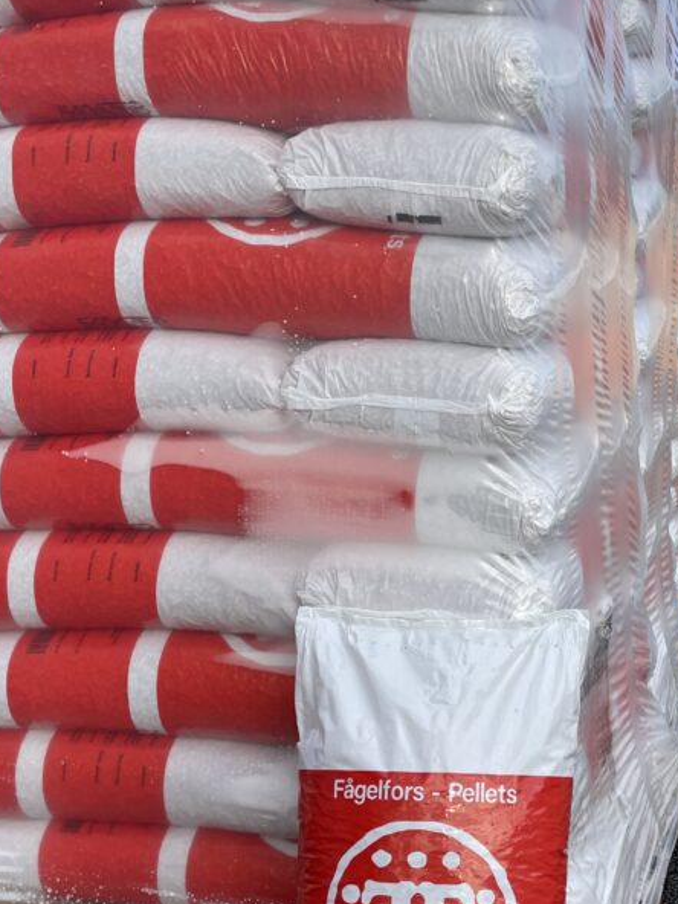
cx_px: 502
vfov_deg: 42.0
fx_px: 1175
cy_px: 399
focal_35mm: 45
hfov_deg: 31.6
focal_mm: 4.2
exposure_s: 1/1490
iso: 32
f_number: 1.6
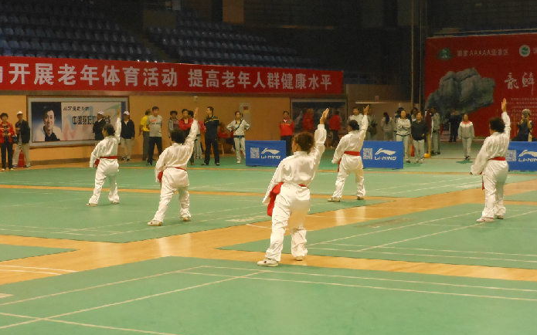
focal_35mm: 79
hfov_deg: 26.2
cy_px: 151
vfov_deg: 16.5
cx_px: 269
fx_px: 1156
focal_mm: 13.2
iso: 640
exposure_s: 1/60
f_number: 5.2
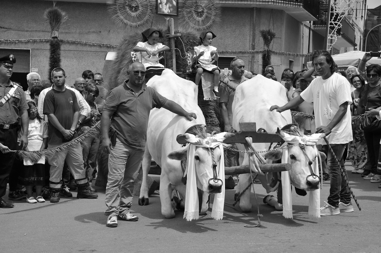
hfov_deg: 32.4
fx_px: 656
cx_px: 190
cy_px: 126
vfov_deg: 21.9
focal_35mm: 62
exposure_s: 1/500
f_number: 11
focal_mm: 62
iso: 400
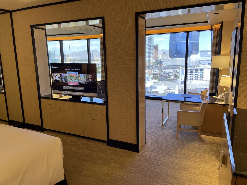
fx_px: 186
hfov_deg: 67.3
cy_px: 92
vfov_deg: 53.1
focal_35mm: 26
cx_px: 124
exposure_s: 1/120
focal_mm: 4.2
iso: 100
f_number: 1.6
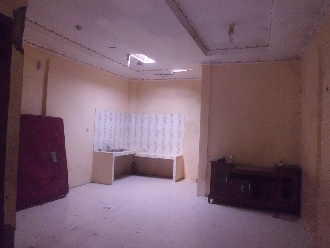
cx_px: 165
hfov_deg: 67.3
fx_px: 248
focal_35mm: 26
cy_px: 124
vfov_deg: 53.1
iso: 400
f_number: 2.8
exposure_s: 1/100
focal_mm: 4.7
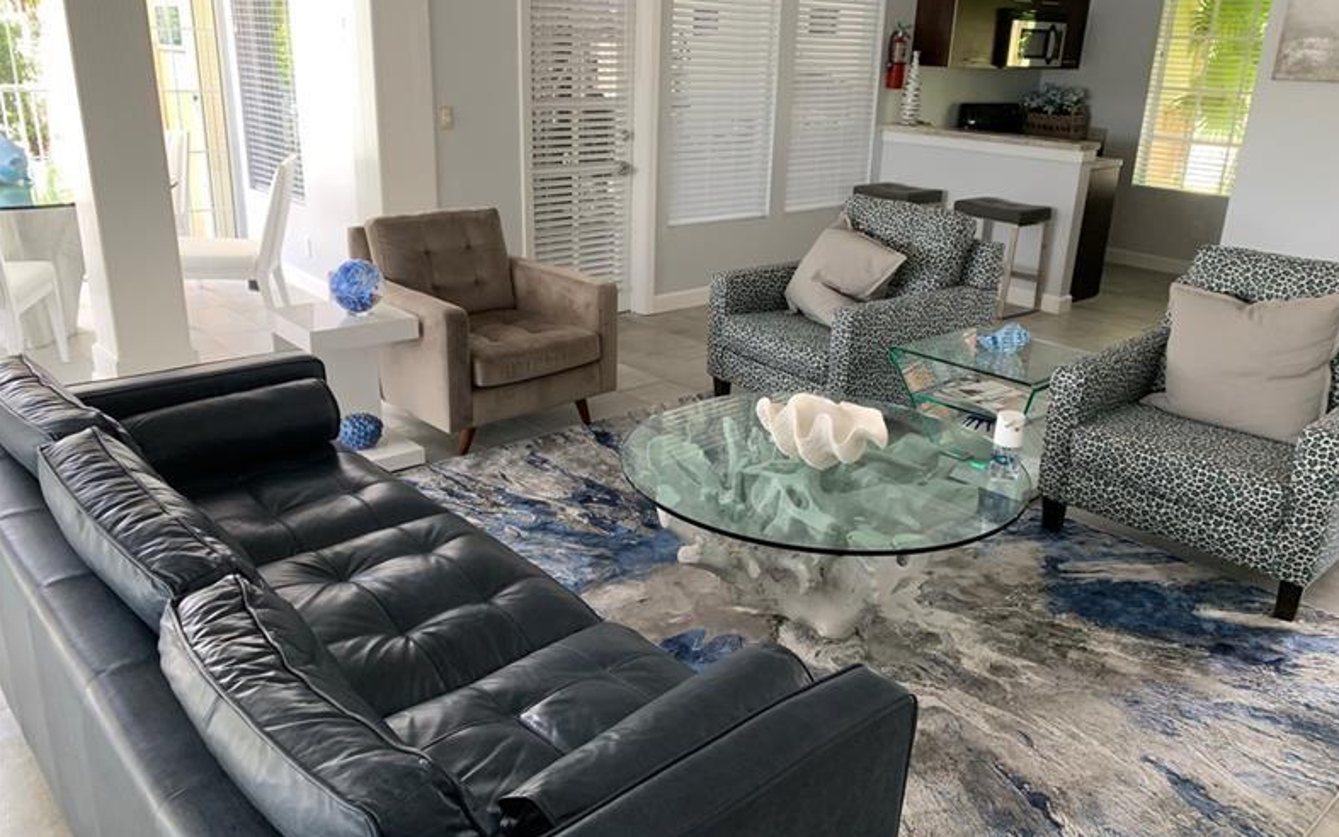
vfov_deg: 44.5
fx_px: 1022
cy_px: 412
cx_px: 677
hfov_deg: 66.5
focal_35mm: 28
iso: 100
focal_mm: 4.25
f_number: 1.8
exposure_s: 1/65
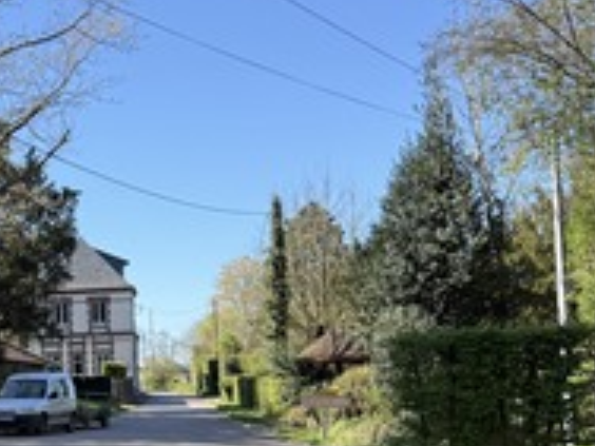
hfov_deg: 28.6
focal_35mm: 64
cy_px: 444
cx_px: 19
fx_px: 1100
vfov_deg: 22.1
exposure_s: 1/1653
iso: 100
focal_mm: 6.76
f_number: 1.78
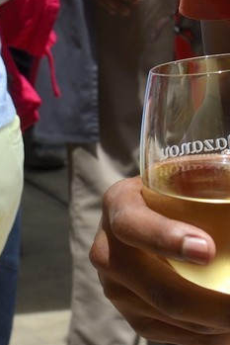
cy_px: -162
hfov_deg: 7.6
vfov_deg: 11.4
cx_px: 424
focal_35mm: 174
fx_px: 1666
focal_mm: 38
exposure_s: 1/320
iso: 200
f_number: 9
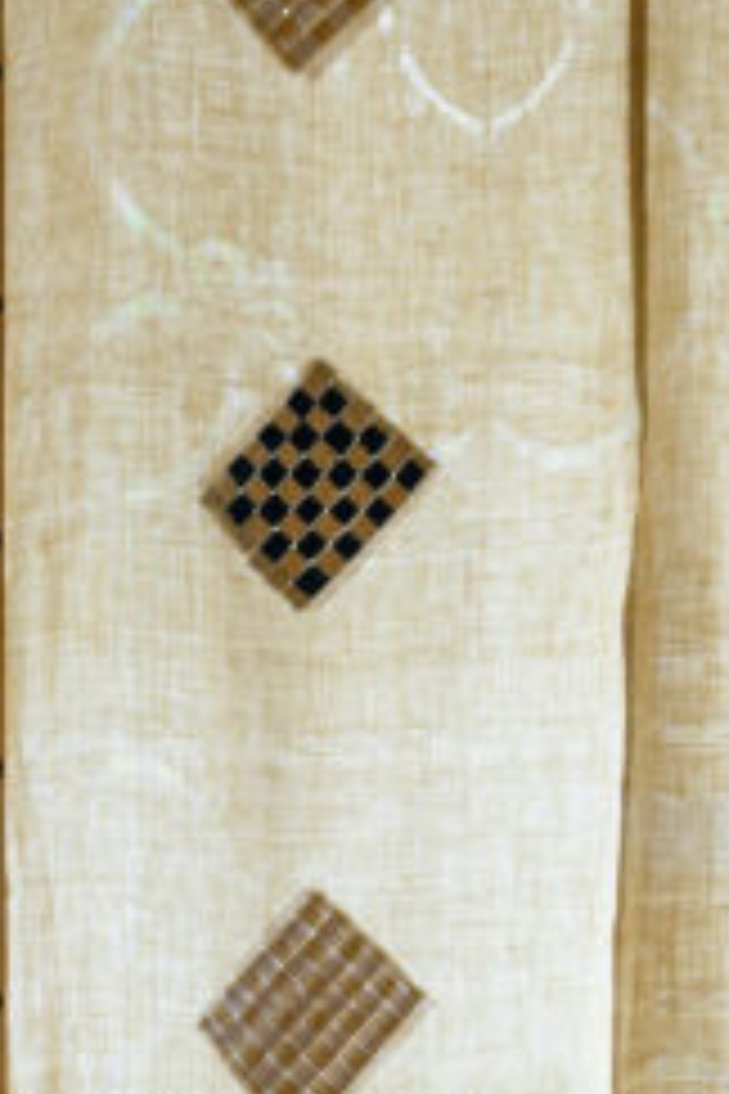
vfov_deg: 10.7
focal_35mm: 190
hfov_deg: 7.2
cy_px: 1117
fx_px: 5771
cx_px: 11
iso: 160
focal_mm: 42
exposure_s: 1/25
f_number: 3.2
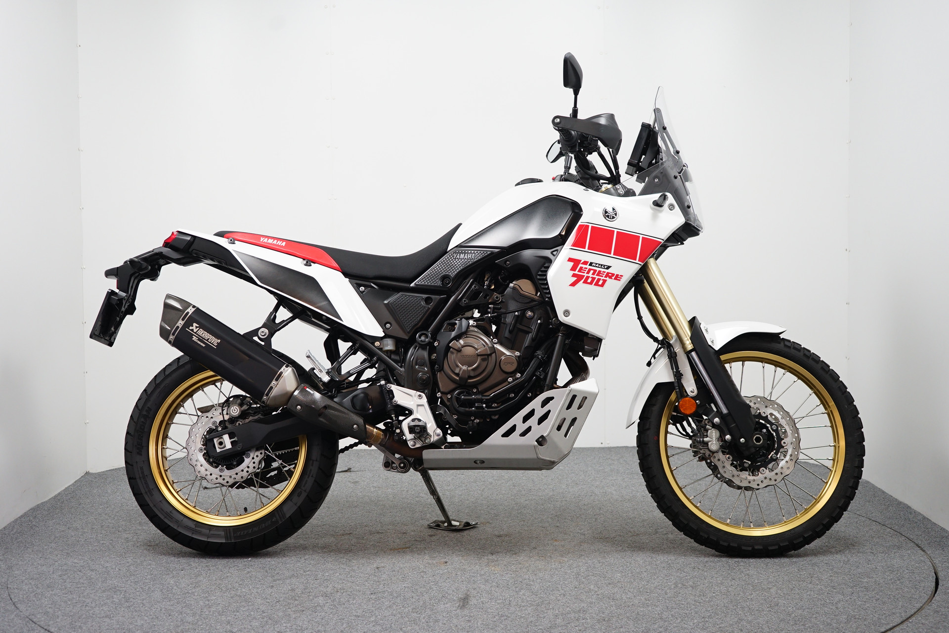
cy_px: 316
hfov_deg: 41.1
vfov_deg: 28.1
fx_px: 1265
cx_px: 474
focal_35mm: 48
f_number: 4.5
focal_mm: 48
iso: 800
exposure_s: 1/60
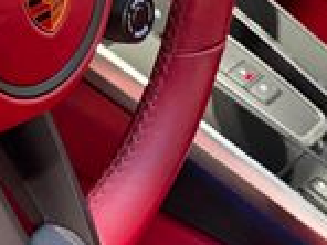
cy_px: -71
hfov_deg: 18.9
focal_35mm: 104
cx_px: 159
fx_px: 982
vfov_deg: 13.7
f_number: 1.78
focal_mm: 6.76
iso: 500
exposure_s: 1/60
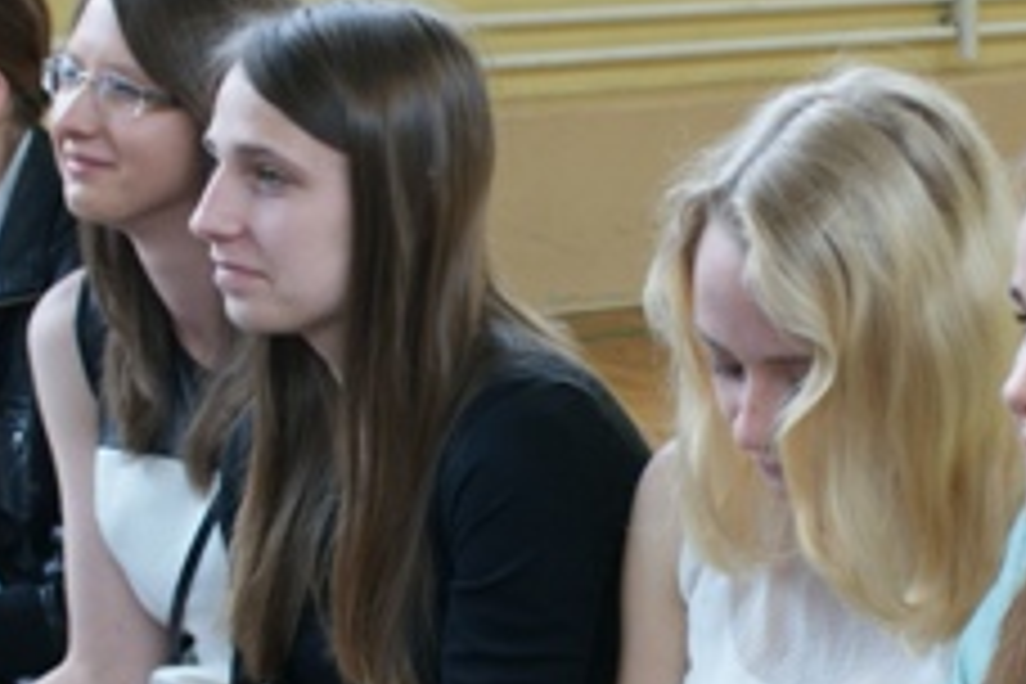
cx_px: 765
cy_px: 518
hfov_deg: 17.3
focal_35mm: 118
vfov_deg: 11.6
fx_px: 3363
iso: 200
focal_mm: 28
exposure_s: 1/50
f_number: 4.5
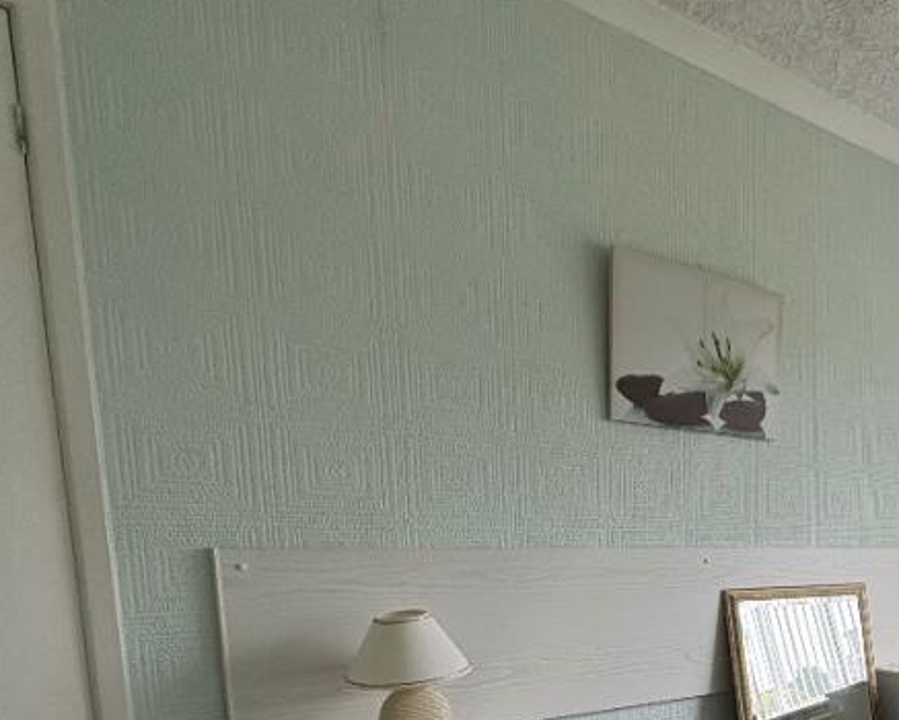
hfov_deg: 47.8
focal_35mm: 32
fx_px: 852
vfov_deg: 41.8
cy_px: 660
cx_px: 862
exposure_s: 1/316
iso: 64
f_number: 2.2
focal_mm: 2.22
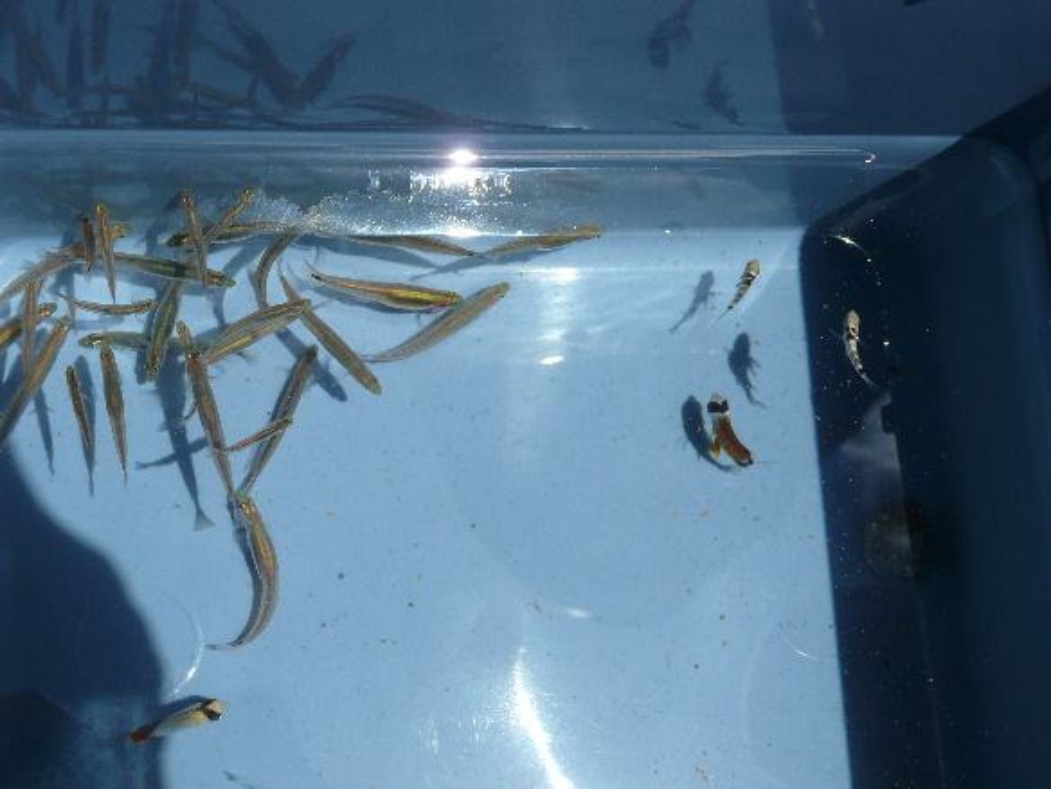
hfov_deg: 31.2
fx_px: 1882
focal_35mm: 62
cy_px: 394
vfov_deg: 23.7
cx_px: 526
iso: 100
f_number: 4.5
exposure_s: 1/500
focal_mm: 10.2
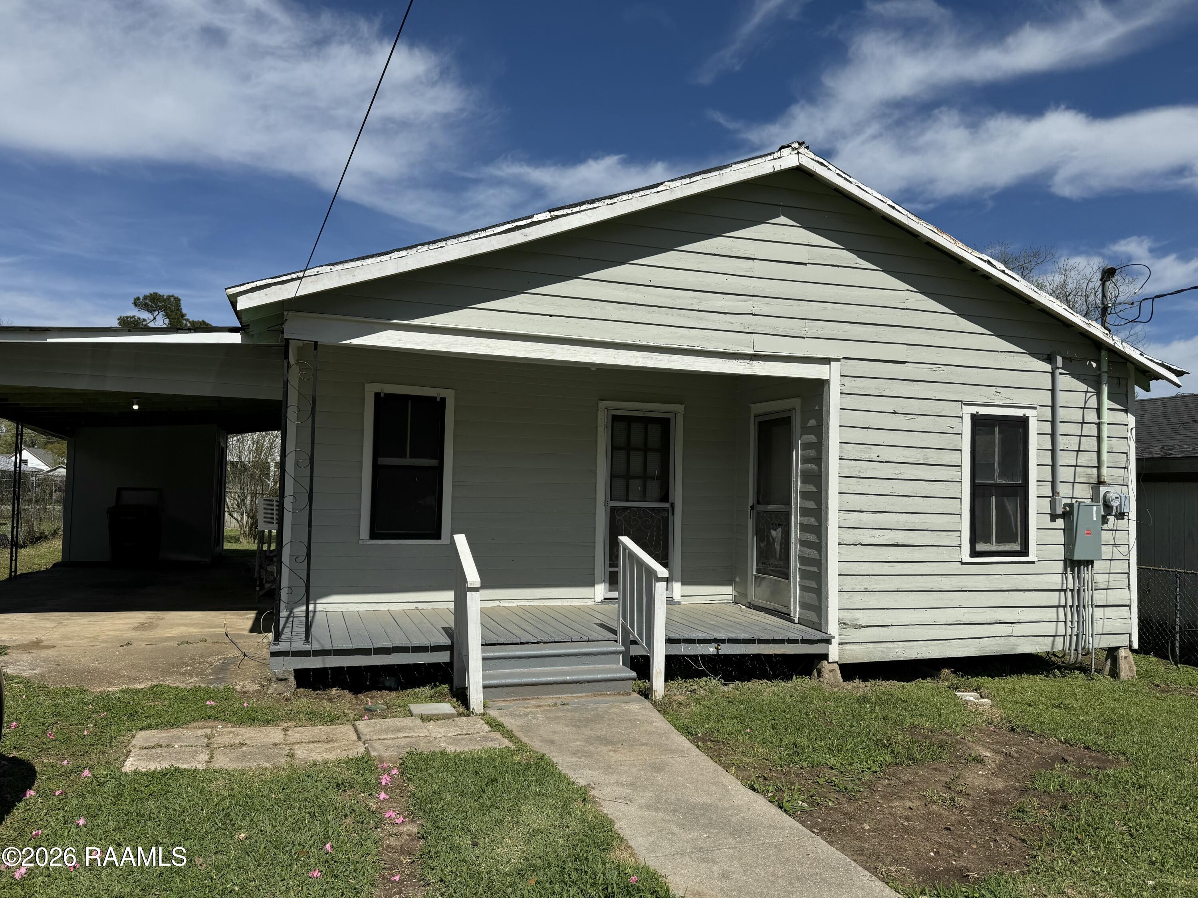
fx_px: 831
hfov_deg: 71.6
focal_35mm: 24
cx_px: 599
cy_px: 449
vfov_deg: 56.8
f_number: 1.78
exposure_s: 1/9091
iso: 80
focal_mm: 6.76
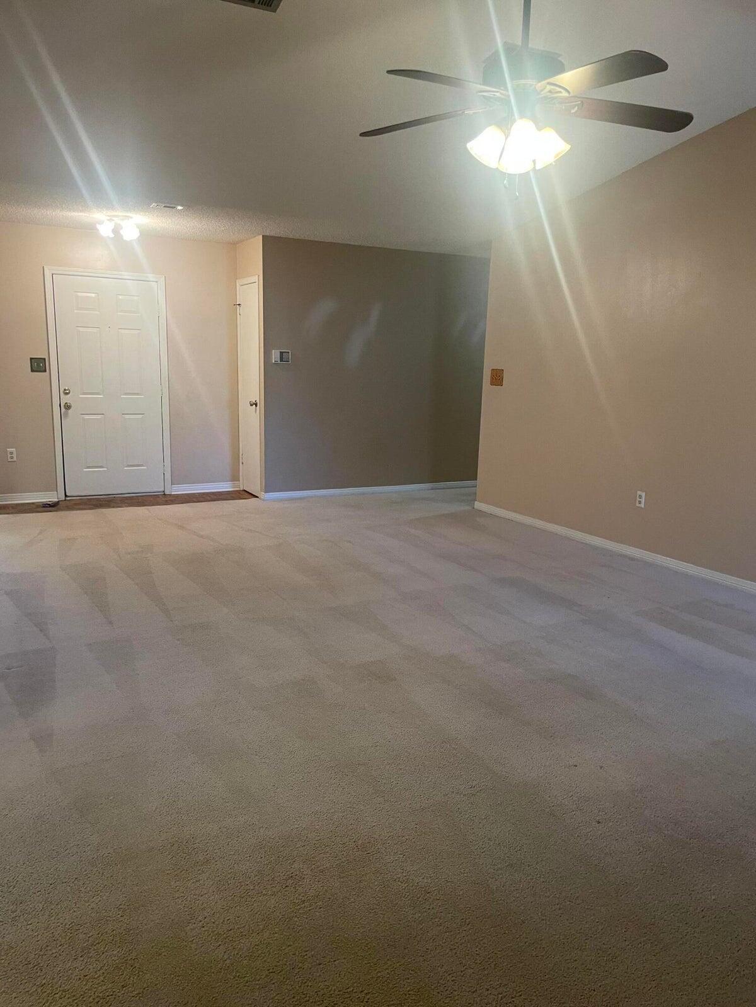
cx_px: 378
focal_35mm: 26
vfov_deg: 67.3
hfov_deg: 53.1
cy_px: 504
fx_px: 757
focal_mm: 4.2
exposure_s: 1/60
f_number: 1.6
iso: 160
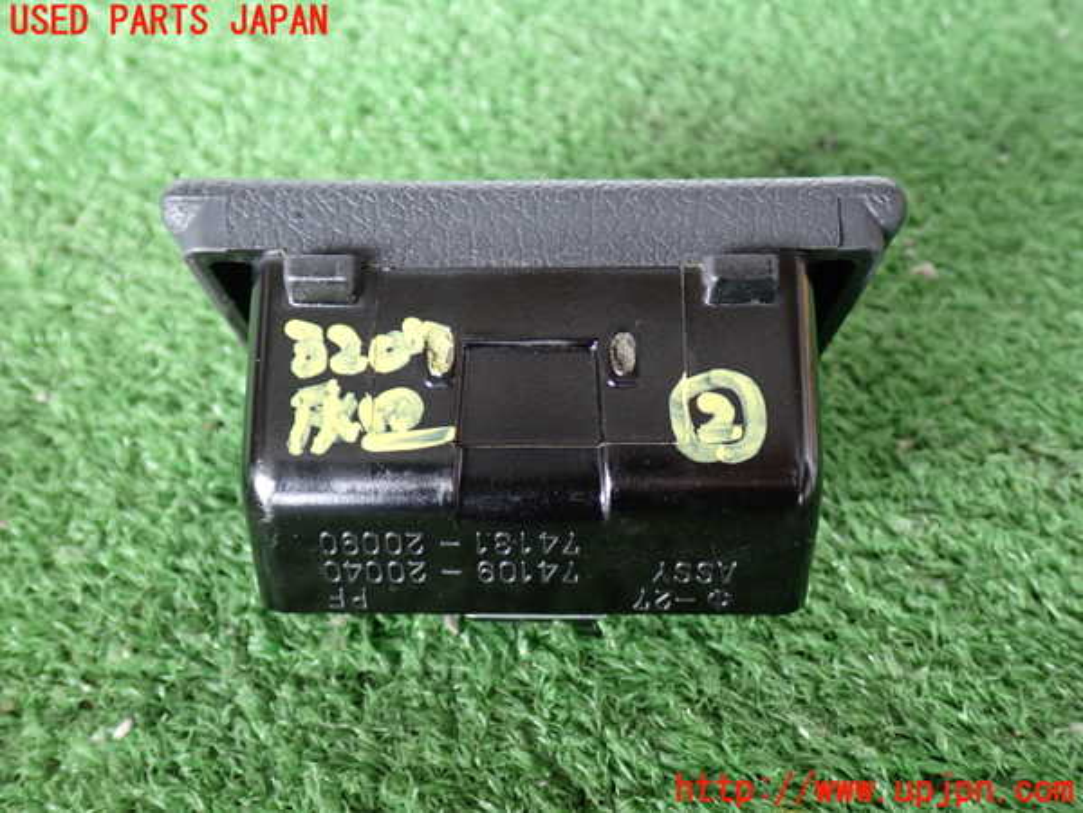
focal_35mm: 38
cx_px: 542
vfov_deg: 37.7
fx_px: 1189
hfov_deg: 49.0
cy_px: 406
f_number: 2.7
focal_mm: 6.83
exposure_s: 1/40
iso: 250
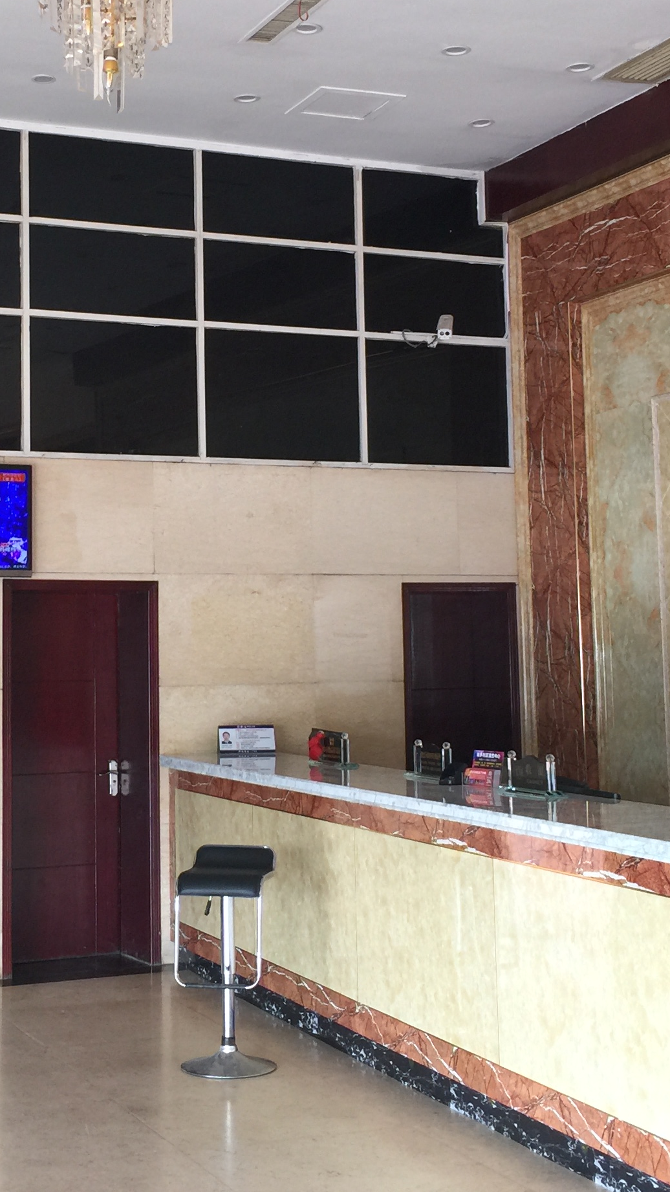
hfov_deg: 21.3
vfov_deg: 37.1
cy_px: 472
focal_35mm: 56
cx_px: 175
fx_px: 1769
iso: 32
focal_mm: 4.15
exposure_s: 1/33
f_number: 2.2
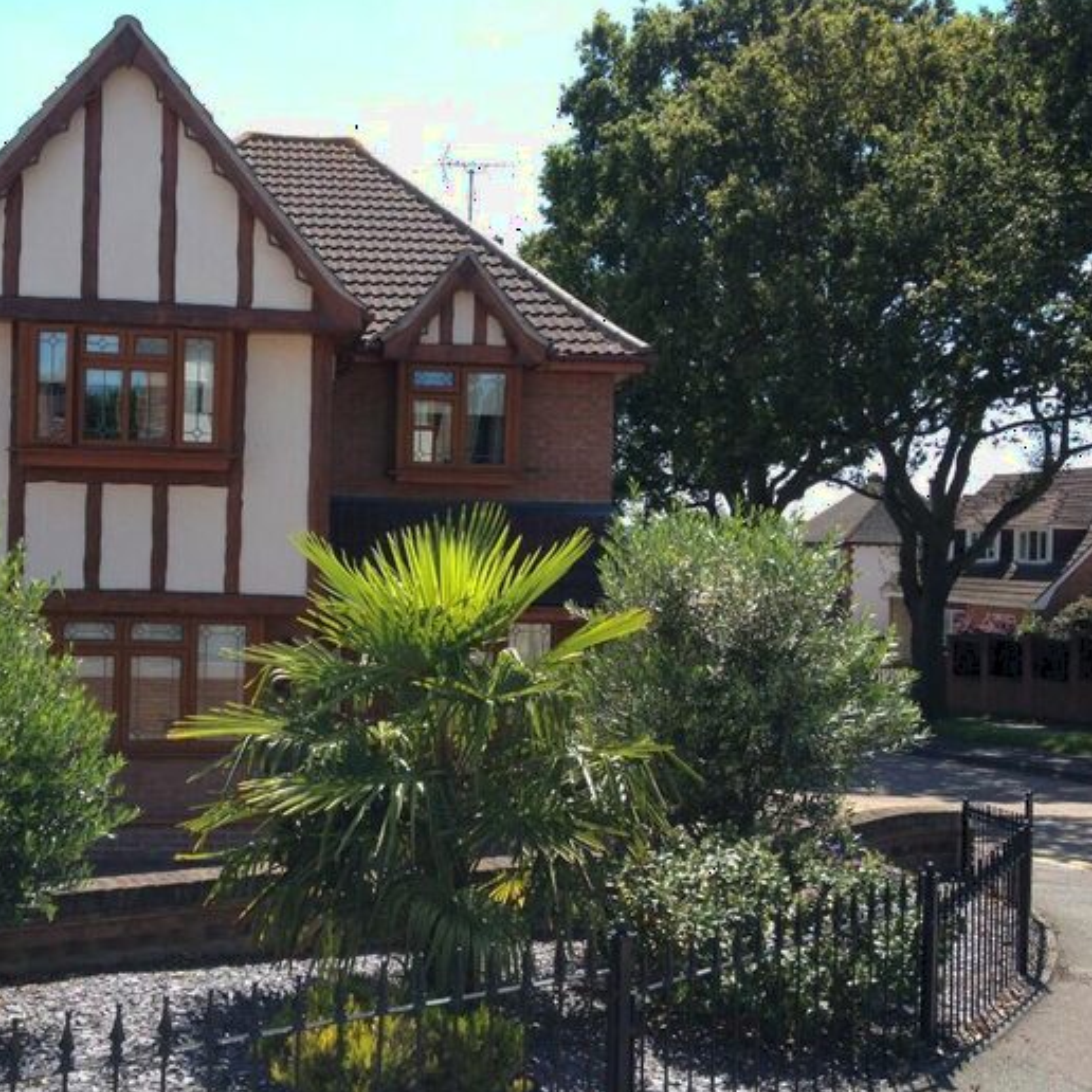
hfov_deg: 39.6
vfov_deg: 40.0
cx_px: 383
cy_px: 545
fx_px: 1499
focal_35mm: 42
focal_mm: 4.28
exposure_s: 1/746
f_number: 2.4
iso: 64
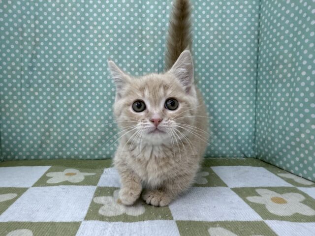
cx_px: 158
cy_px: 118
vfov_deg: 56.8
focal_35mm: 24
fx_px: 218
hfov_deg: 71.6
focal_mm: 2.22
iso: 200
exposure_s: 1/100
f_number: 2.2
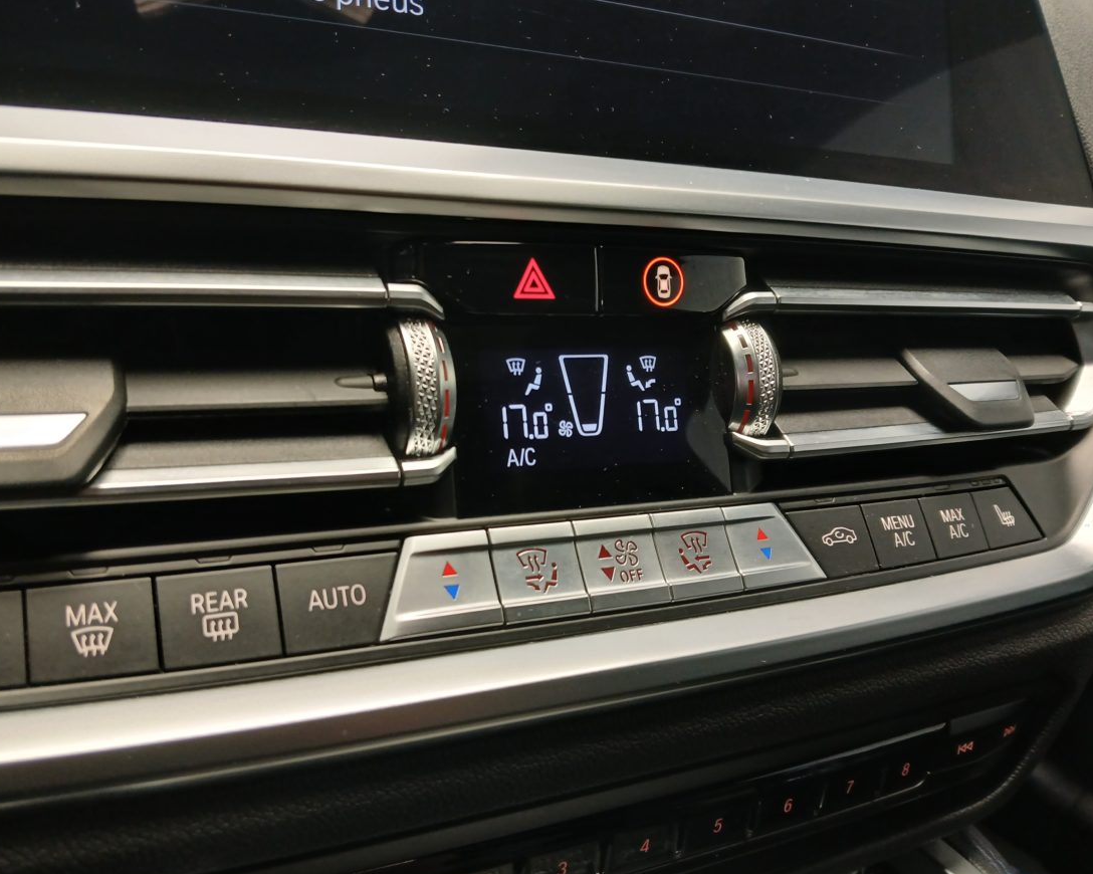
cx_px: 508
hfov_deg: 62.2
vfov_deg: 51.5
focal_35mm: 28
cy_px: 435
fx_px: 906
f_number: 1.8
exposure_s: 1/50
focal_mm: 3.98
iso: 250
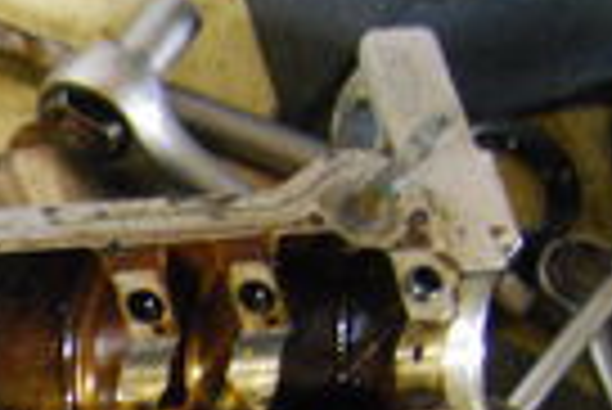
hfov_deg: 13.7
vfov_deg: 10.3
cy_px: 680
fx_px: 2161
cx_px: -612
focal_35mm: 127
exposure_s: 1/10
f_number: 3.5
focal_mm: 18
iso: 1600
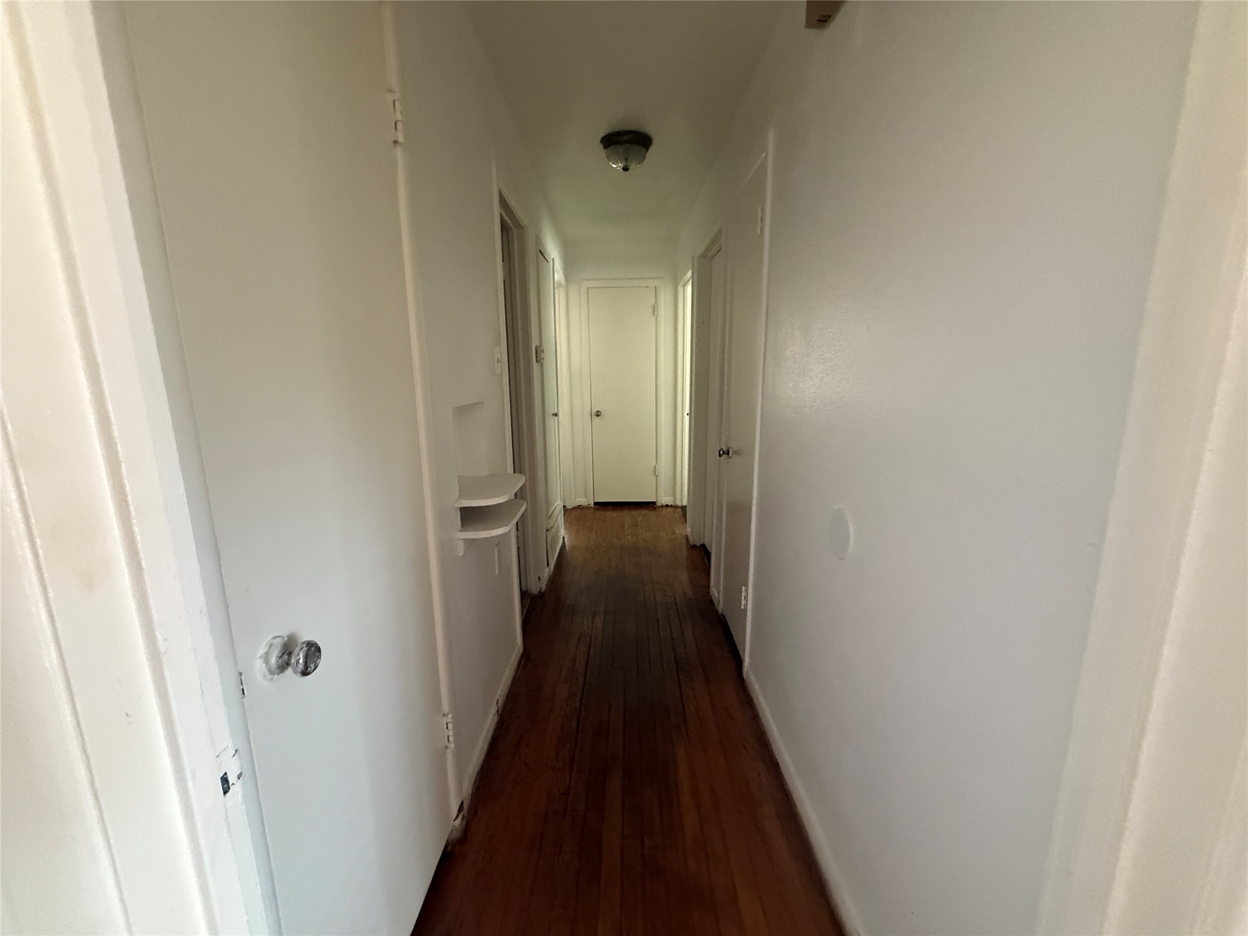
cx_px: 624
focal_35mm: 14
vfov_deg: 85.7
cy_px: 468
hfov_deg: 102.1
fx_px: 505
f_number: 2.2
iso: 800
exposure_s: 1/60
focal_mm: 2.22
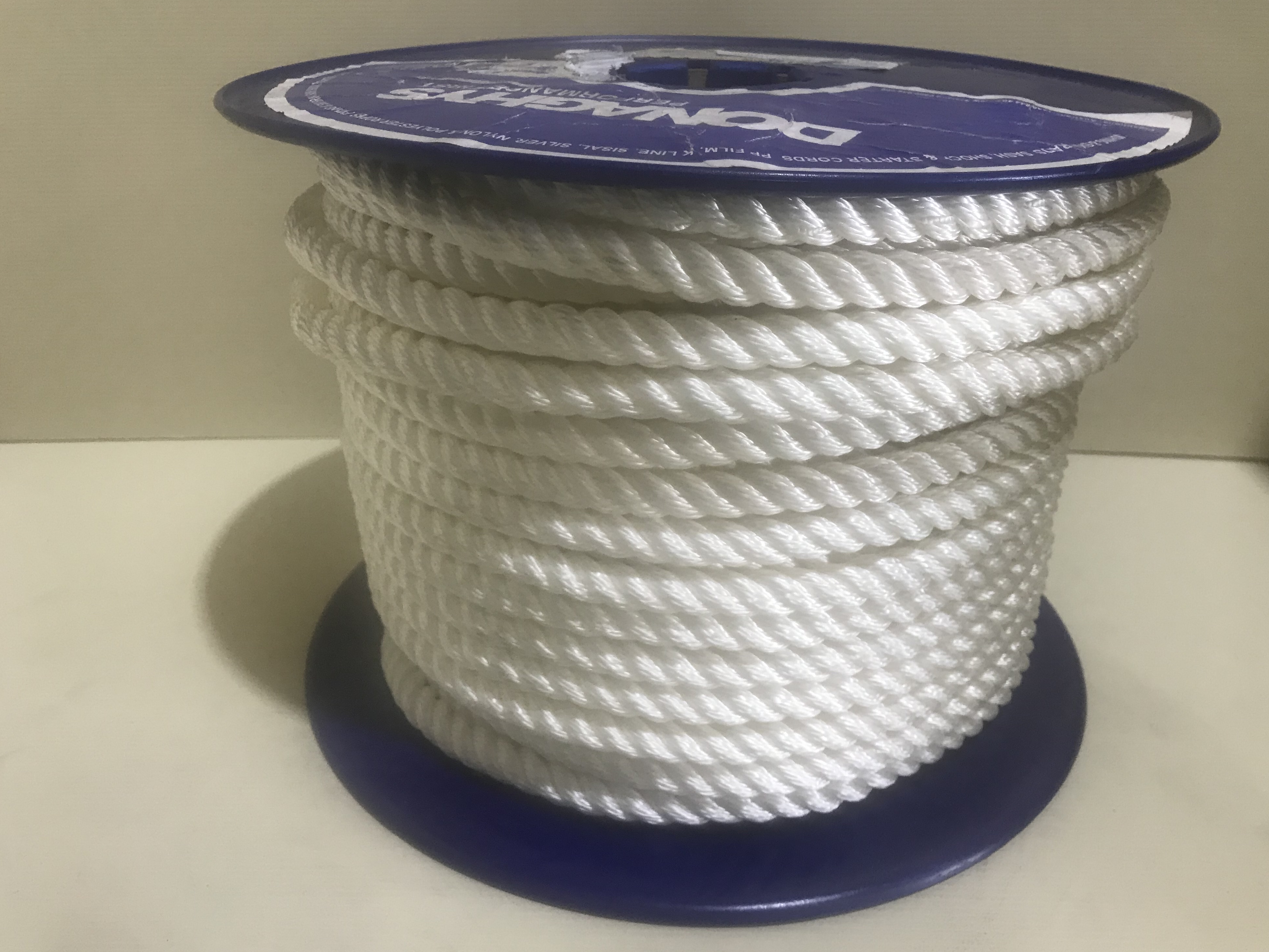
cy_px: 472
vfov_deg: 48.2
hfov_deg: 61.7
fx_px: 1063
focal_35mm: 29
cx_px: 644
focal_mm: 3.99
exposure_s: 1/33
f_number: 1.8
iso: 32
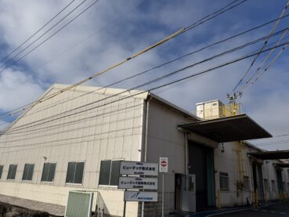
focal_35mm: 26
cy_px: 115
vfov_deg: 53.1
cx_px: 150
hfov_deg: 67.3
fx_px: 217
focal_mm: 6.76
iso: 80
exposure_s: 1/10309
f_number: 1.78
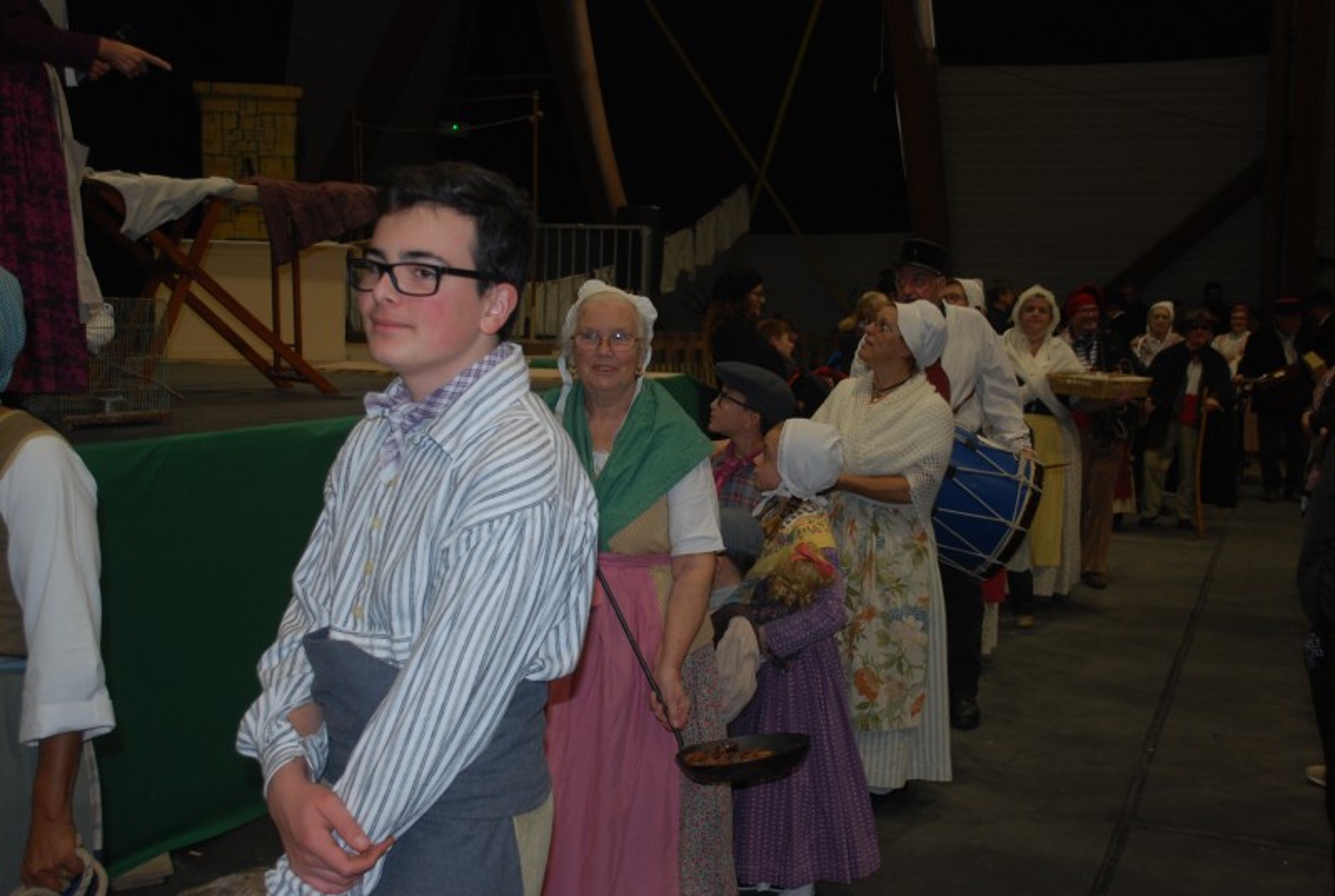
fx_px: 1449
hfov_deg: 49.5
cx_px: 668
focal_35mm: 39
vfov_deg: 34.4
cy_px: 448
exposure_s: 1/60
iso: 200
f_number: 4.2
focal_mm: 26
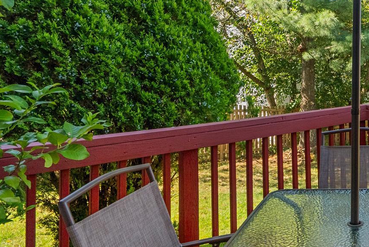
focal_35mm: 38
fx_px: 390
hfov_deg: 41.2
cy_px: 48
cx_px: 400
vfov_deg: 34.0
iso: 200
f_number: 8
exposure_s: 1/250
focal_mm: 16
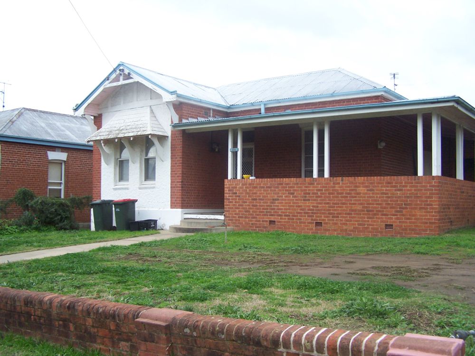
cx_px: 238
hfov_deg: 49.0
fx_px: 521
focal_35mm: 38
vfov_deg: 37.7
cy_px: 178
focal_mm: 6.3
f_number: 2.8
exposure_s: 1/180
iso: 140
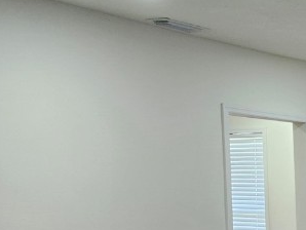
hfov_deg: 20.0
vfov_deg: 17.8
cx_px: 504
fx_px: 699
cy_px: 276
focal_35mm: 79
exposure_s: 1/120
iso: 320
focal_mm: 5.54
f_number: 1.8
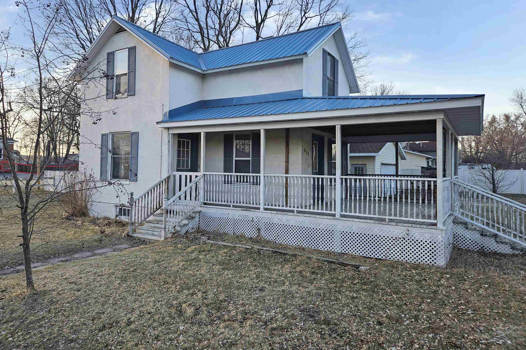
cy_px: 155
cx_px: 263
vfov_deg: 53.0
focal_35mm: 24
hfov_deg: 73.7
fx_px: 351
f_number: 1.8
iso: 32
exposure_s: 1/120
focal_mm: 5.4
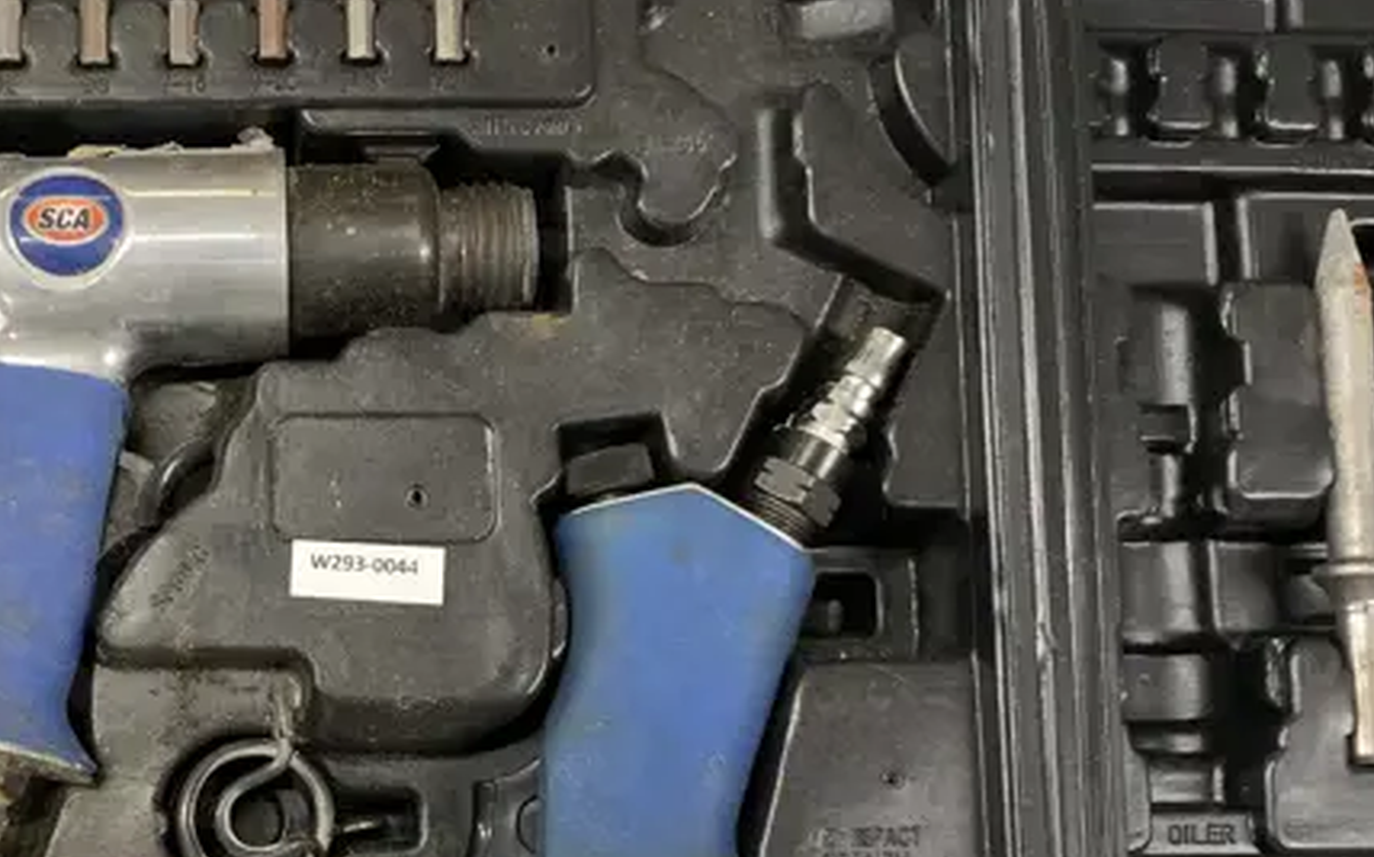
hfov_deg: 30.0
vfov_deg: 19.6
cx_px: 199
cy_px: 546
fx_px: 2470
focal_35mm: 66
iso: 100
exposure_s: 1/50
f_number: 1.8
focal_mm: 4.25
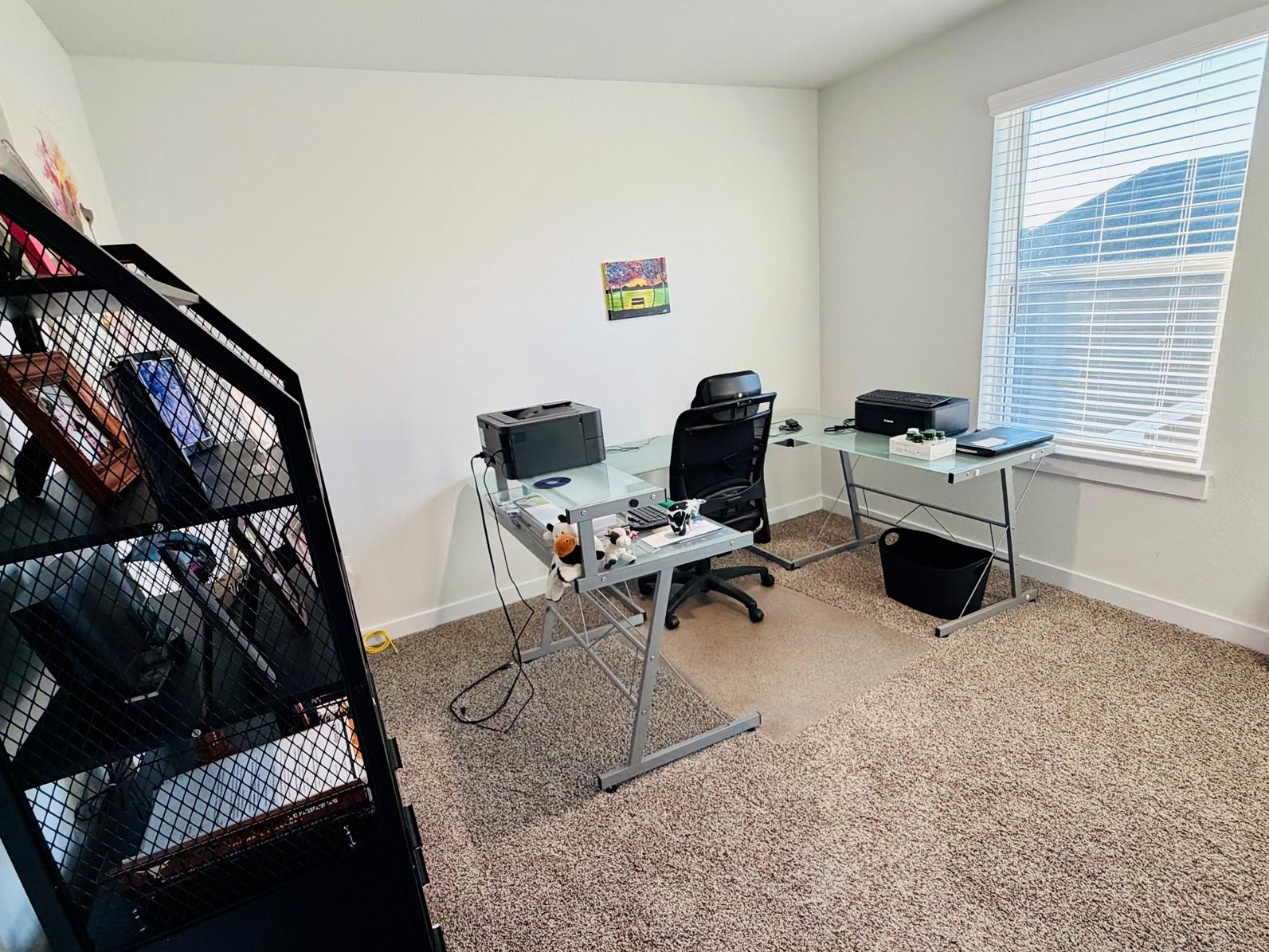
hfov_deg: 87.7
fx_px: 660
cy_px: 493
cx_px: 626
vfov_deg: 71.6
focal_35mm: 18
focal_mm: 2.22
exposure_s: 1/120
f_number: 2.2
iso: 320
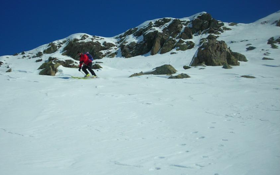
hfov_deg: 40.9
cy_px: 73
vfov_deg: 26.3
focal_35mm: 49
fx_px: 374
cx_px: 111
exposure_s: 1/696
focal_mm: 6.3
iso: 50
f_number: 6.4
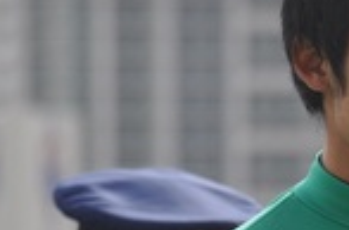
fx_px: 6507
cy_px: 184
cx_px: 418
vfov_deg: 2.0
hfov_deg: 3.1
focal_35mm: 673
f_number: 7.1
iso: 320
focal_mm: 165
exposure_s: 1/800
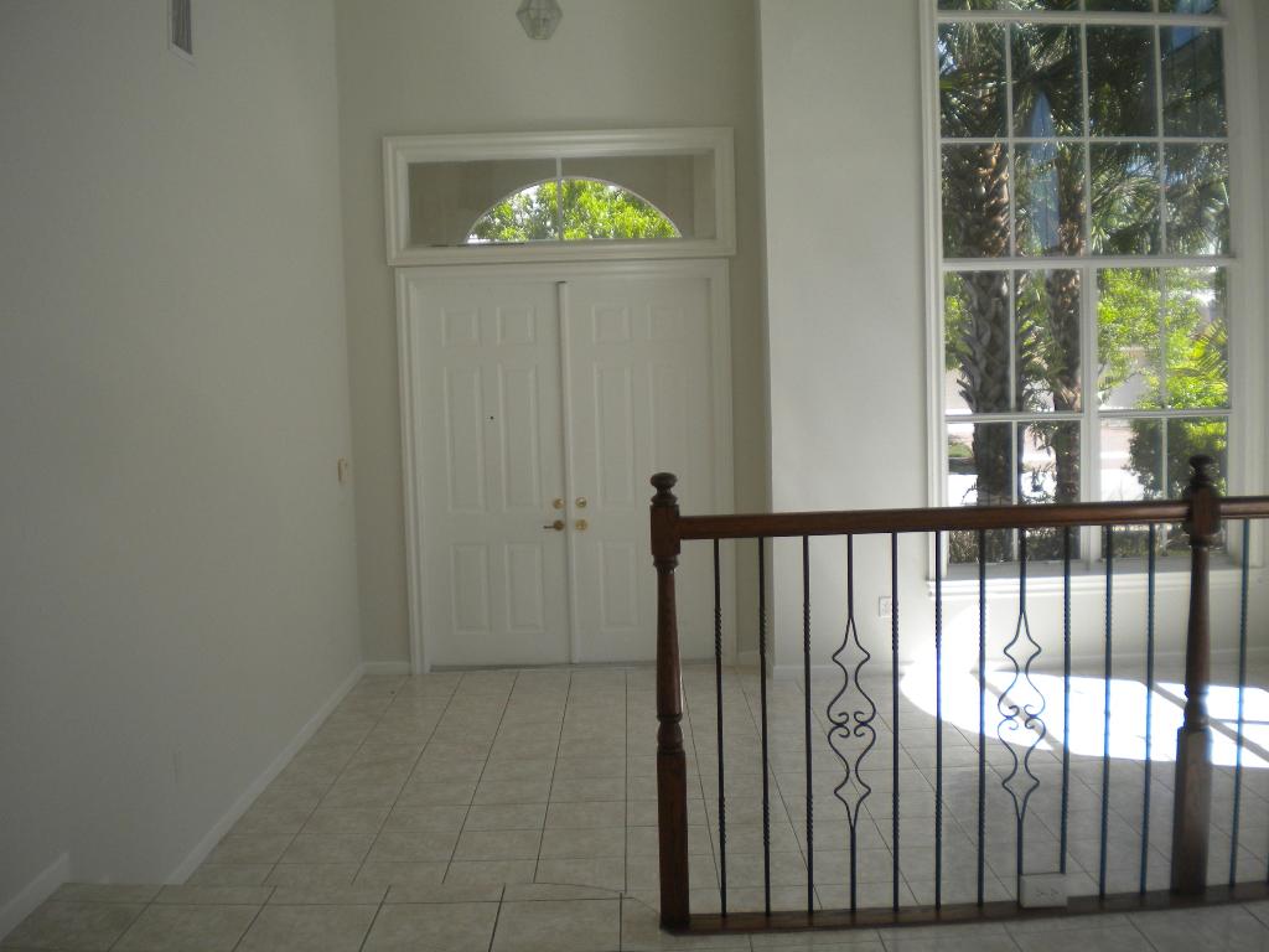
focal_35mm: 35
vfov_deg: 40.7
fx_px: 1283
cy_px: 476
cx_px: 634
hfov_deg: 52.6
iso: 104
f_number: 3.1
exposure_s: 1/407
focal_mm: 6.3
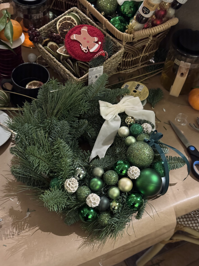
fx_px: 368
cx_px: 100
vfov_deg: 39.7
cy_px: 133
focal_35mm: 48
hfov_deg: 30.3
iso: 640
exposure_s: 1/20
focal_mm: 6.76
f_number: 1.78
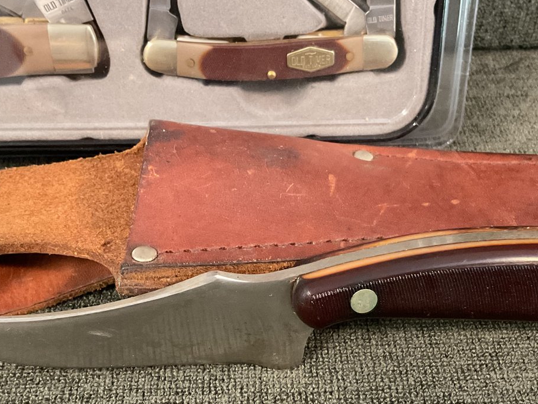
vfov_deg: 30.0
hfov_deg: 39.6
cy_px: 273
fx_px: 746
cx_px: 296
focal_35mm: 48
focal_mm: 3
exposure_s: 1/30
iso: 500
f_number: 1.8
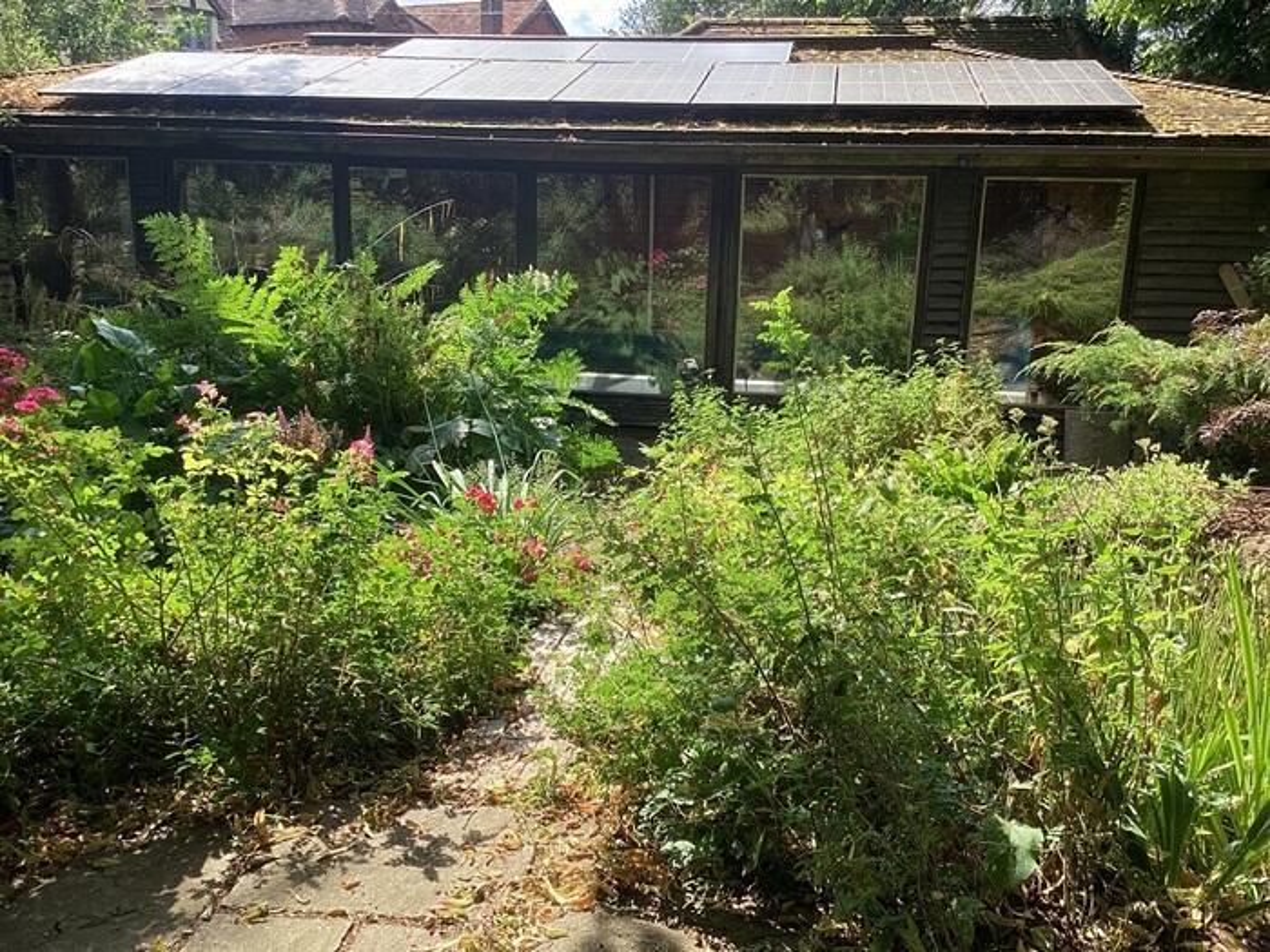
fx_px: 1137
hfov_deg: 58.4
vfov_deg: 45.4
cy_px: 476
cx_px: 635
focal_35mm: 31
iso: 25
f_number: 2.4
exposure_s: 1/223
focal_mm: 3.3
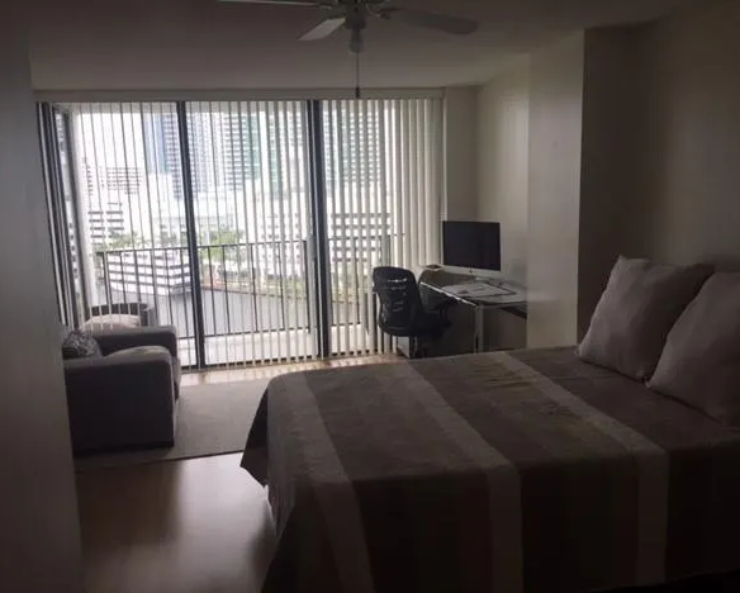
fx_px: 679
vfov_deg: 47.2
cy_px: 294
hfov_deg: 57.1
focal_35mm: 31
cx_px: 357
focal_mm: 4.15
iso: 32
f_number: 2.2
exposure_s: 1/141
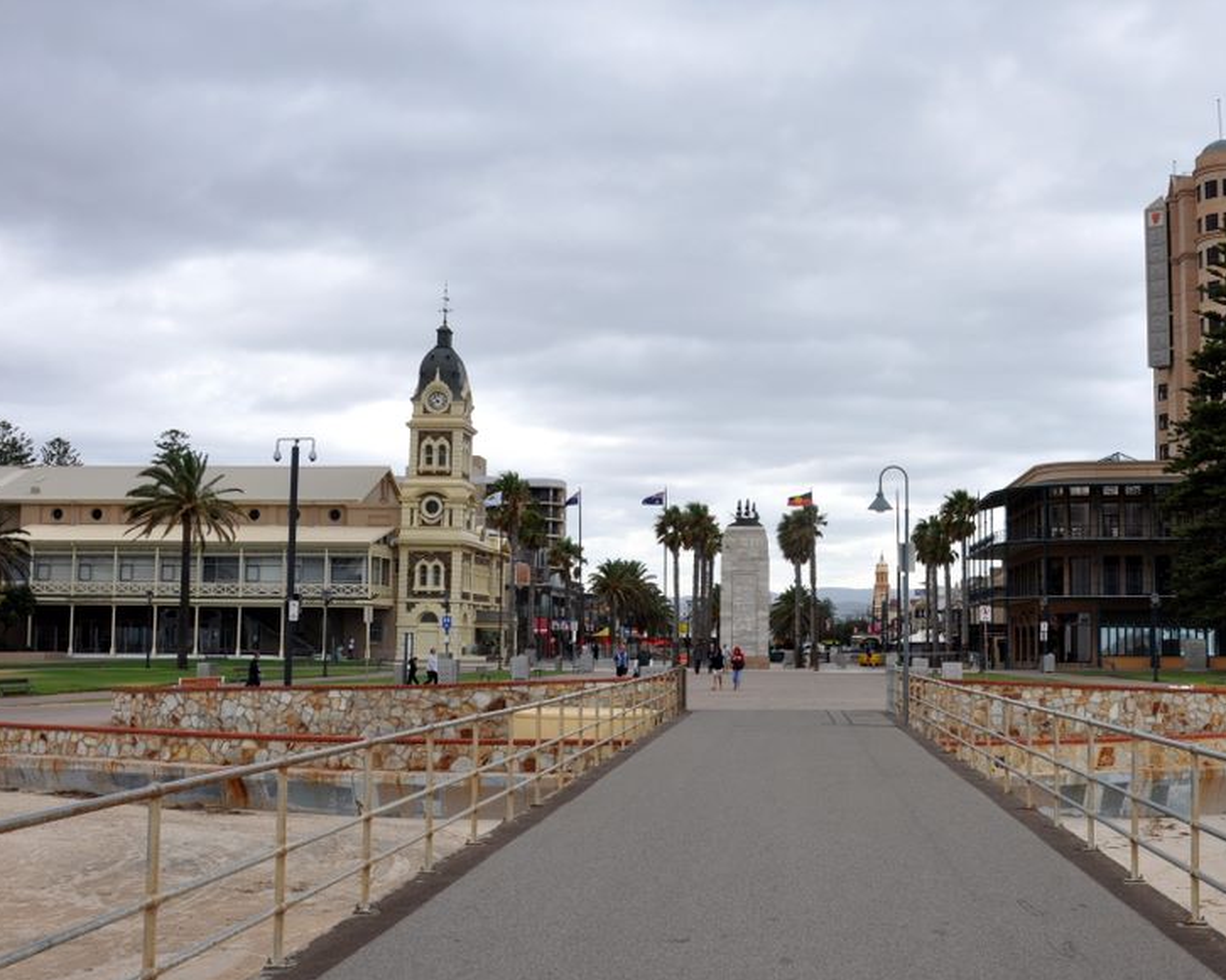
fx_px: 1512
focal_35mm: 42
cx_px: 800
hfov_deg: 43.6
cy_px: 489
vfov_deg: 36.0
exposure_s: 1/160
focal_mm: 21
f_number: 13
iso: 200
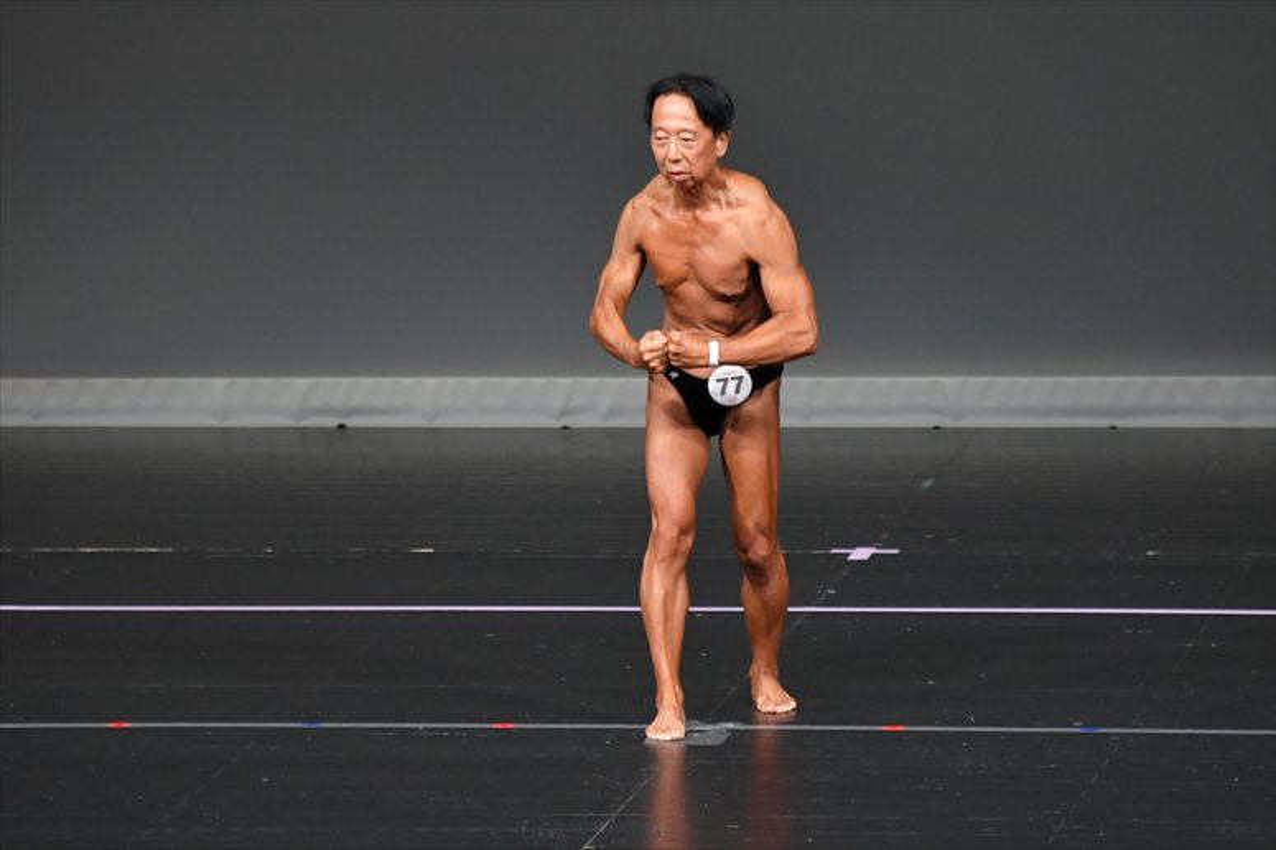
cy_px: 425
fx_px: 13285
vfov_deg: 3.7
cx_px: 638
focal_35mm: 375
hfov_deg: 5.5
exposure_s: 1/400
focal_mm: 250
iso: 4000
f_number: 5.6
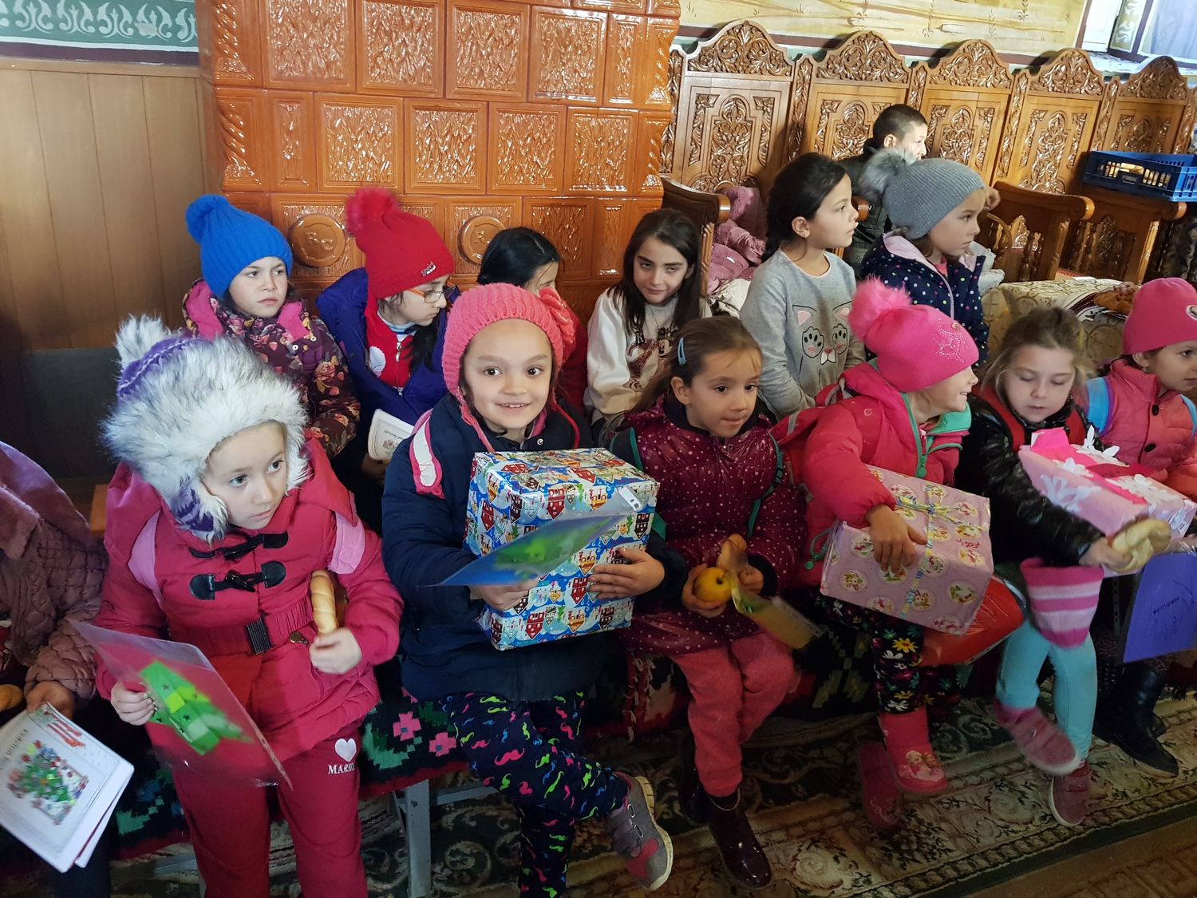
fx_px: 899
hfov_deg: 67.3
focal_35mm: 26
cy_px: 449
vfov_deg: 53.1
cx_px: 598
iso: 400
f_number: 1.7
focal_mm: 4.2
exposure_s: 1/50
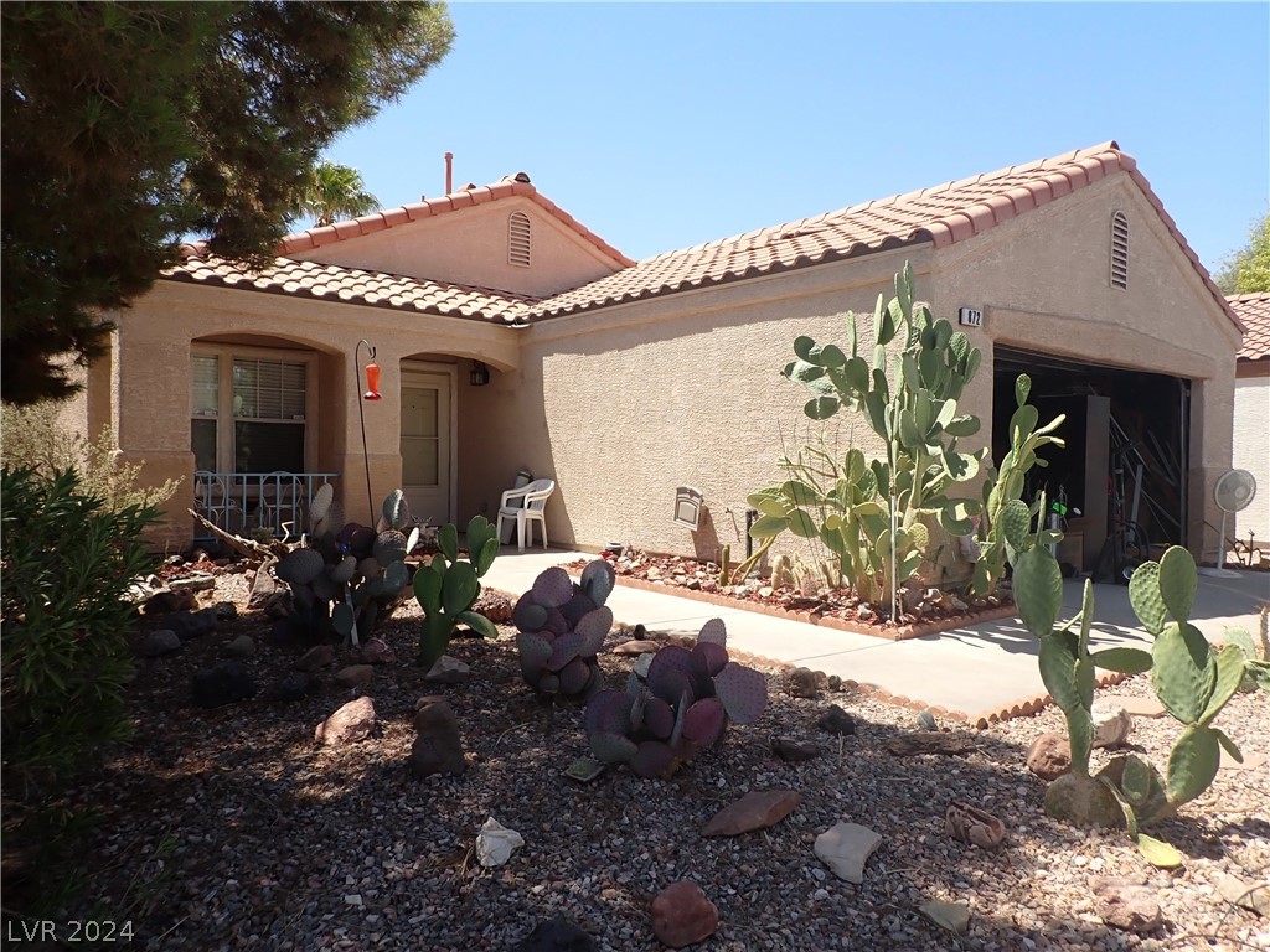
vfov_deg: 54.9
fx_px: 917
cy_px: 476
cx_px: 635
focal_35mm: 25
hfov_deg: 69.4
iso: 100
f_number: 2.8
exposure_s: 1/1000
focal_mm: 4.5
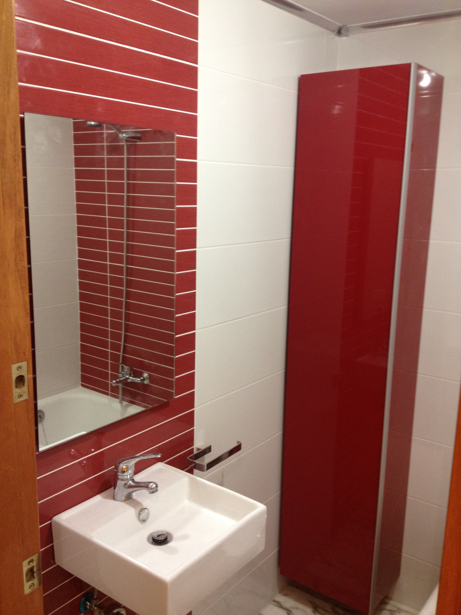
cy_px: 308
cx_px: 230
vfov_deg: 52.6
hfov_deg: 40.7
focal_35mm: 35
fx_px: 621
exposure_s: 1/20
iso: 160
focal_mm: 4.28
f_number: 2.4
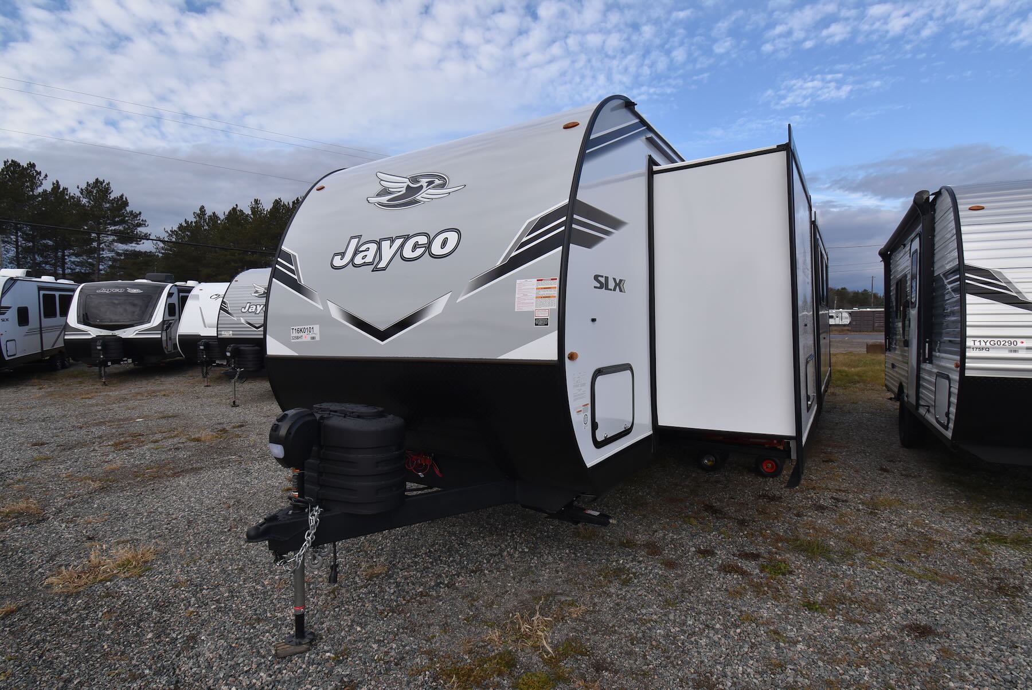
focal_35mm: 18
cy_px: 345
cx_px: 516
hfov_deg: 89.9
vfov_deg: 67.5
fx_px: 516
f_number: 9
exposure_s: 1/320
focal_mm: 12
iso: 200
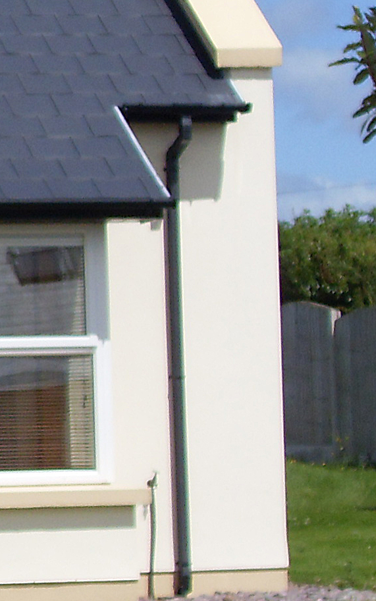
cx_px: -503
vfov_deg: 10.6
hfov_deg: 6.4
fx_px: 3228
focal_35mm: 197
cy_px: 243
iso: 80
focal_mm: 8.4
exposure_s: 1/250
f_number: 8.4
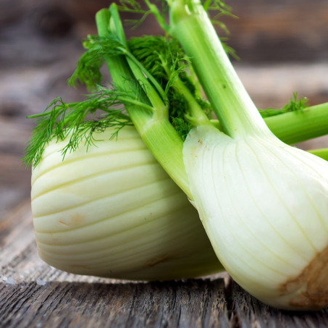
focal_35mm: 121
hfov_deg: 14.4
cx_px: 237
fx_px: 1294
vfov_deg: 14.4
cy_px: 146
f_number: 4.5
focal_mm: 55
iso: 100
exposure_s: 1/200
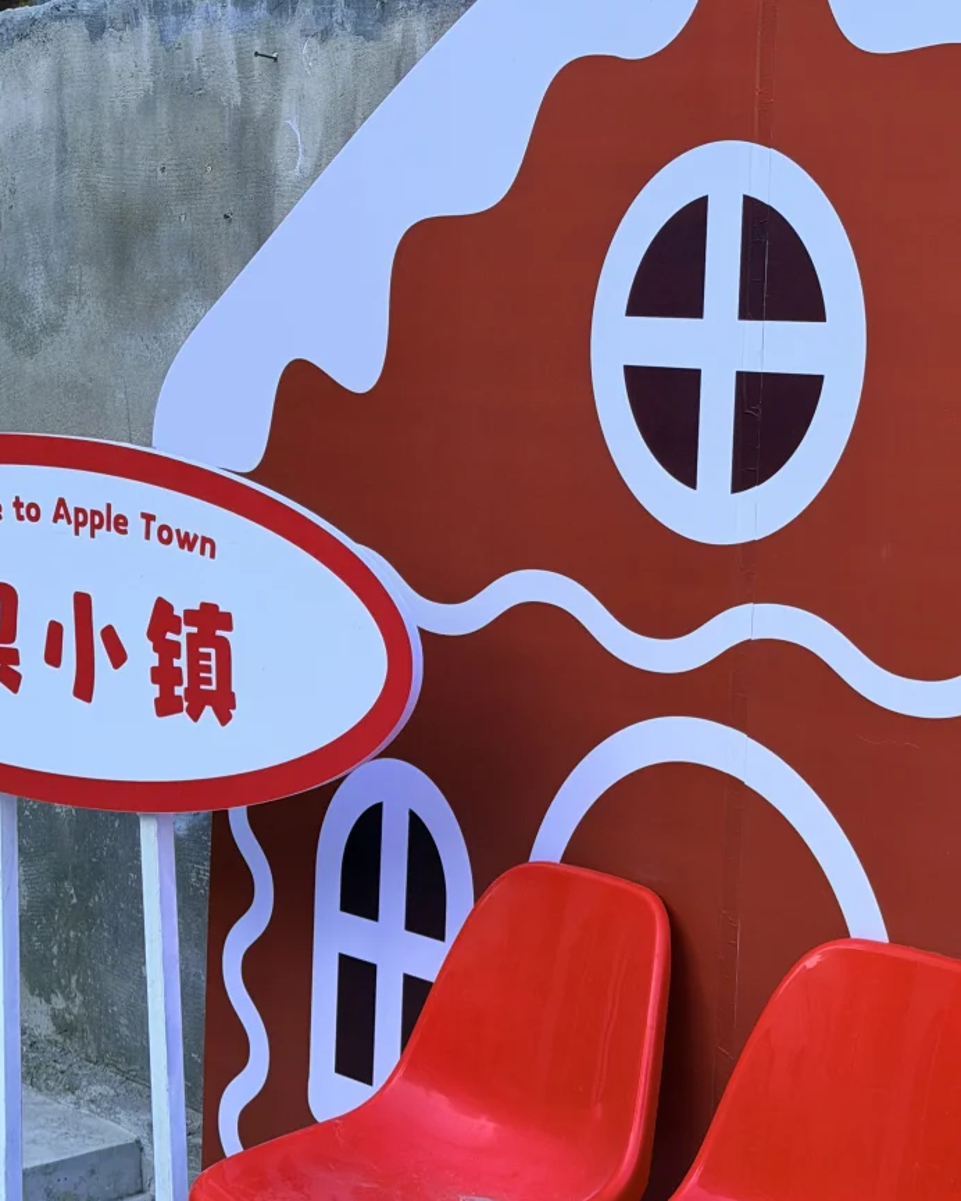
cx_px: 578
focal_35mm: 78
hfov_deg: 19.6
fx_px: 2773
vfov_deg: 24.4
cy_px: 635
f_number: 1.78
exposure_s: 1/636
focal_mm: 6.76
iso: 64
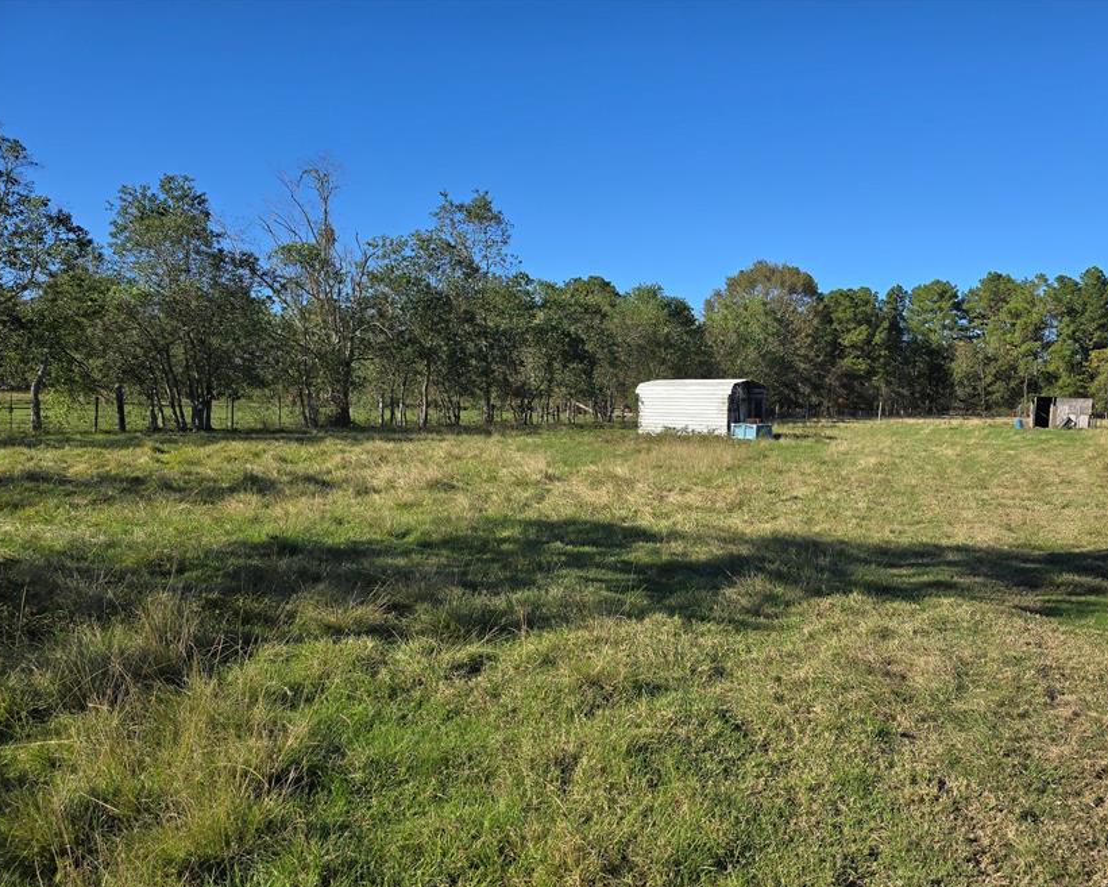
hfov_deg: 61.6
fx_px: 918
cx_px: 675
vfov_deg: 51.3
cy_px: 516
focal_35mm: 28
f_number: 1.7
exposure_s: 1/720
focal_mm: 6.3
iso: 12
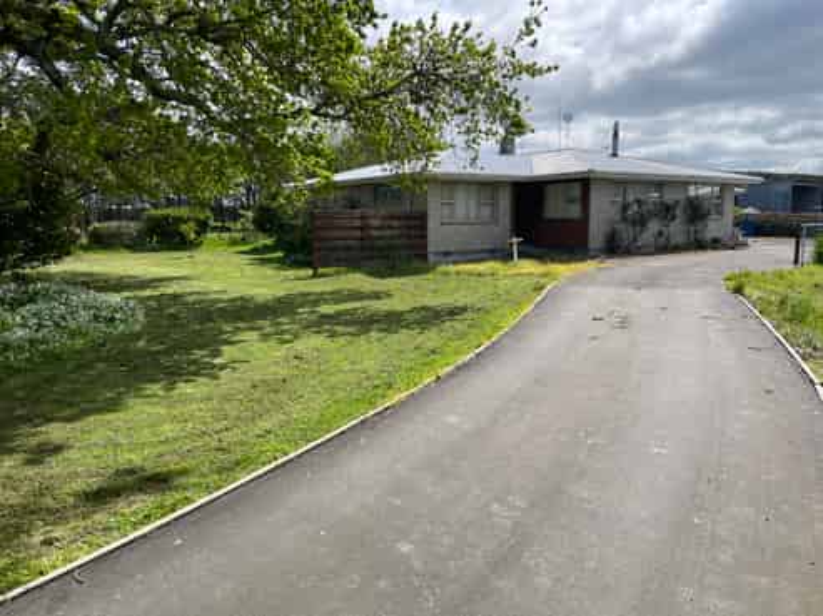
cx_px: 412
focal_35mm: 26
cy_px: 308
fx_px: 618
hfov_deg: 67.3
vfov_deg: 53.0
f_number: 1.6
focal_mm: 4.2
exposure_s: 1/3205
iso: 32
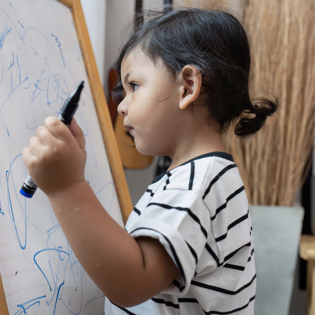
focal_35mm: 45
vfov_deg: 37.6
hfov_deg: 37.4
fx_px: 463
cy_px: 157
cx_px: 121
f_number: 4
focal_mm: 35
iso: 320
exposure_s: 1/100
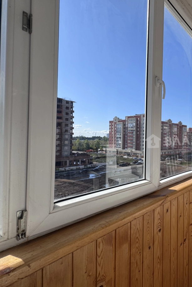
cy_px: 140
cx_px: 182
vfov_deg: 84.0
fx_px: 160
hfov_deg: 52.3
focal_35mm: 20
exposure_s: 1/1927
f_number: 2.2
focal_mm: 2.22
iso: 50
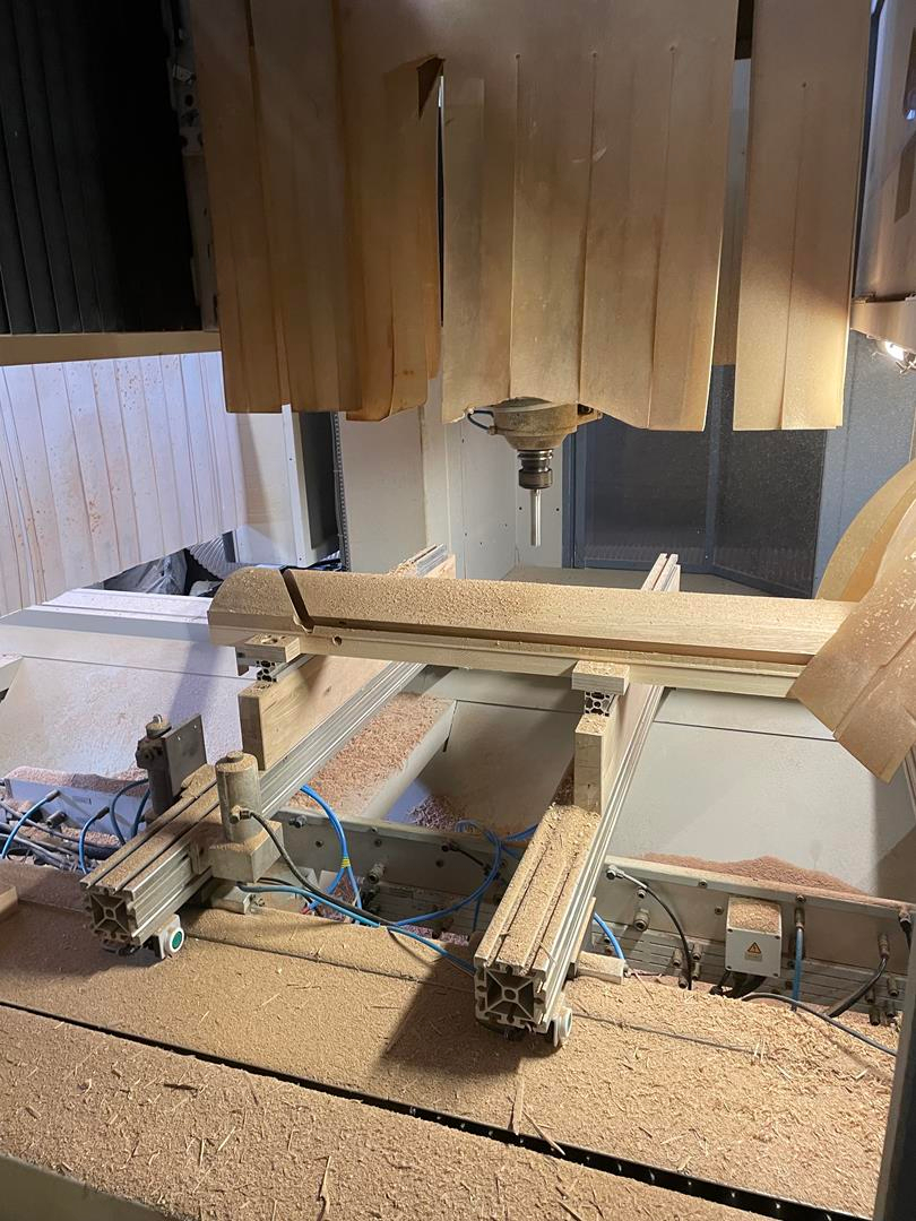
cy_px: 610
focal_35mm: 26
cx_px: 458
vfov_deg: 67.3
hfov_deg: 53.1
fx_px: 917
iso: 200
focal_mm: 4.2
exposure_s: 1/50
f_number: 1.6
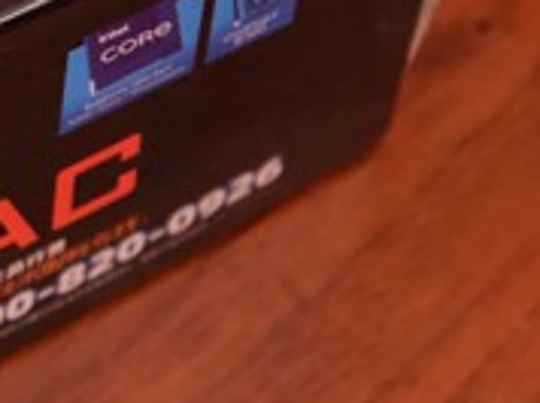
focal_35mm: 510
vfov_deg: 2.9
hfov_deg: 3.8
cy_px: 53
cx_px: -907
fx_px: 7945
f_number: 5.6
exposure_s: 1/60
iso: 1600
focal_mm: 92
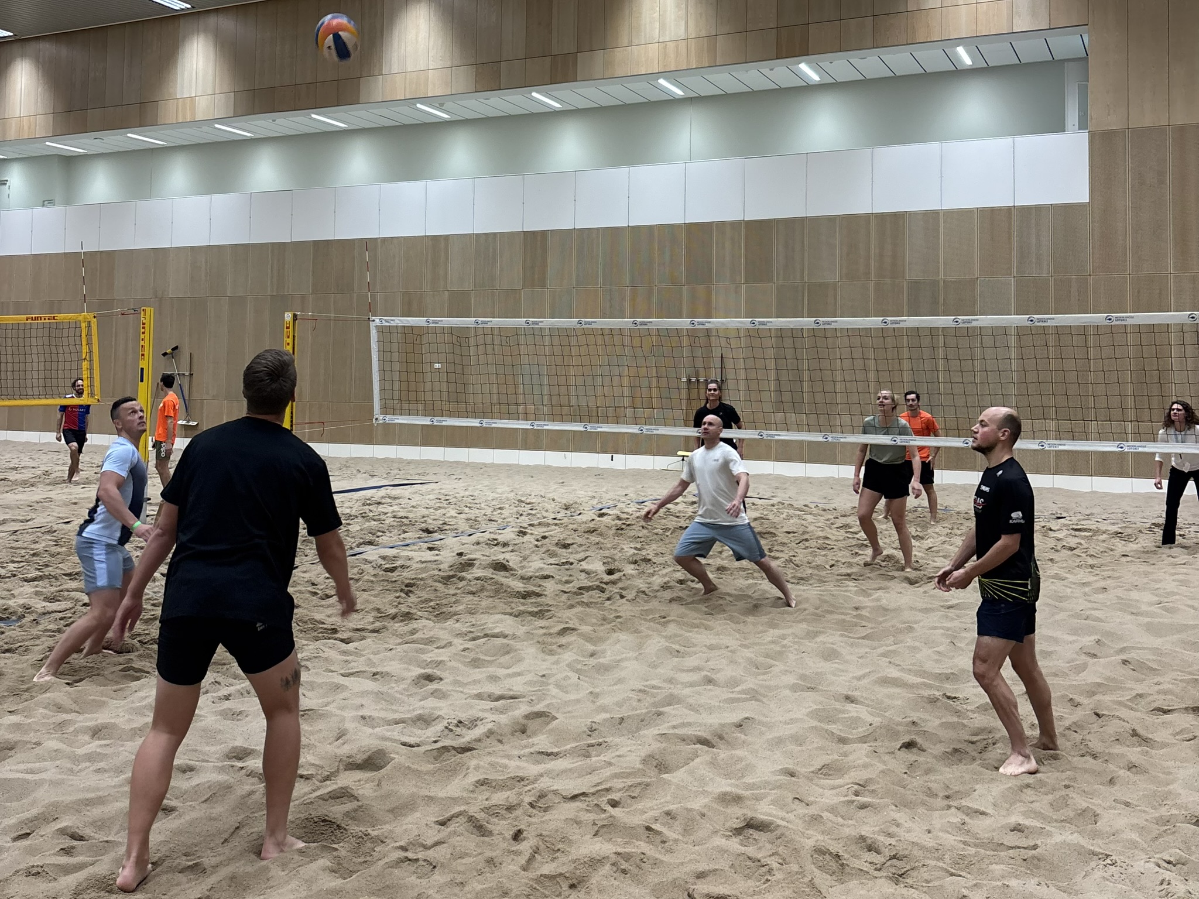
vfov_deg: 53.1
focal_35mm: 26
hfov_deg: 67.3
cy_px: 450
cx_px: 600
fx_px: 901
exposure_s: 1/50
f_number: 1.6
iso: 125
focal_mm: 5.96
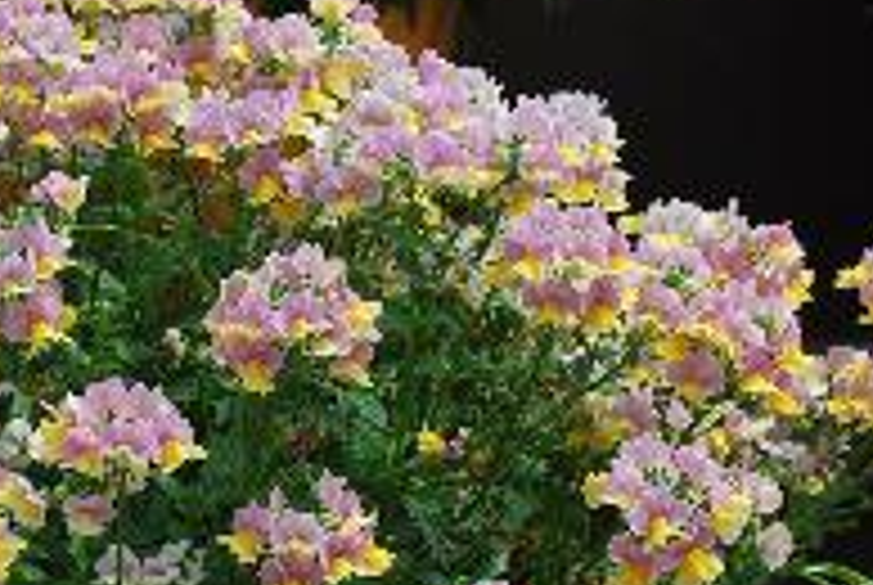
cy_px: 459
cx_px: 216
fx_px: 2404
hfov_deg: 20.4
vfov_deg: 13.8
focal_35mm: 99
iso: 100
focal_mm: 32
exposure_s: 1/100
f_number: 8
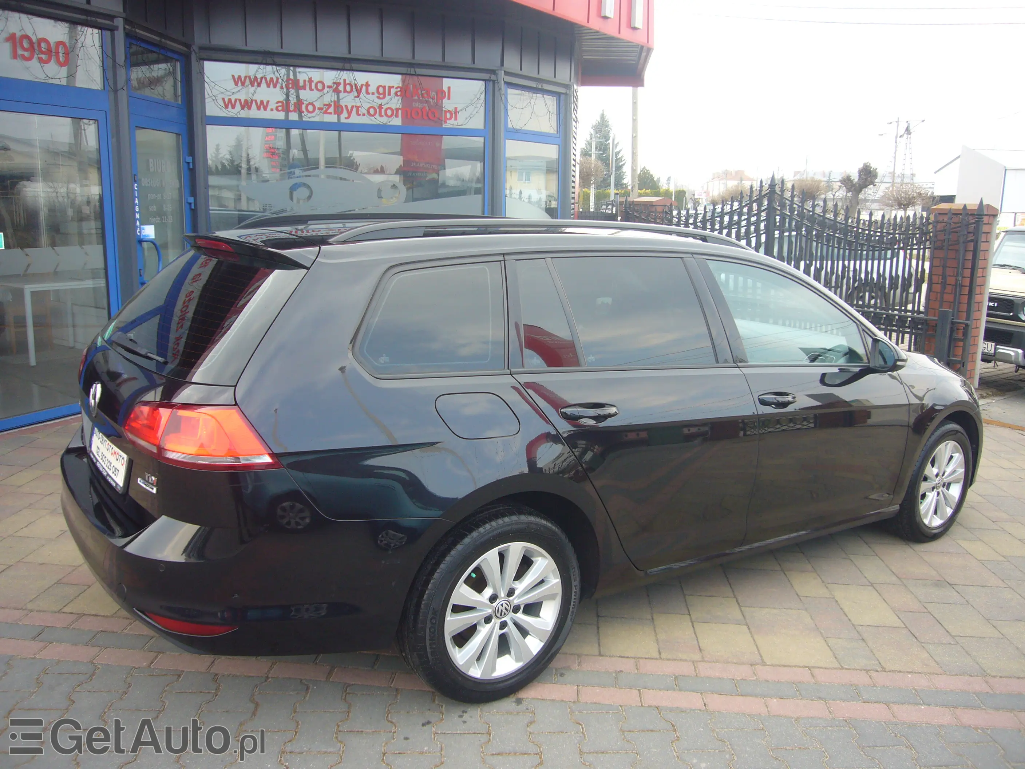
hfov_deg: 63.4
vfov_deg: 49.7
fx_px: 829
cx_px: 512
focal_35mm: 28
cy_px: 384
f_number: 2.8
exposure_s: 1/80
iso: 80
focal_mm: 4.6
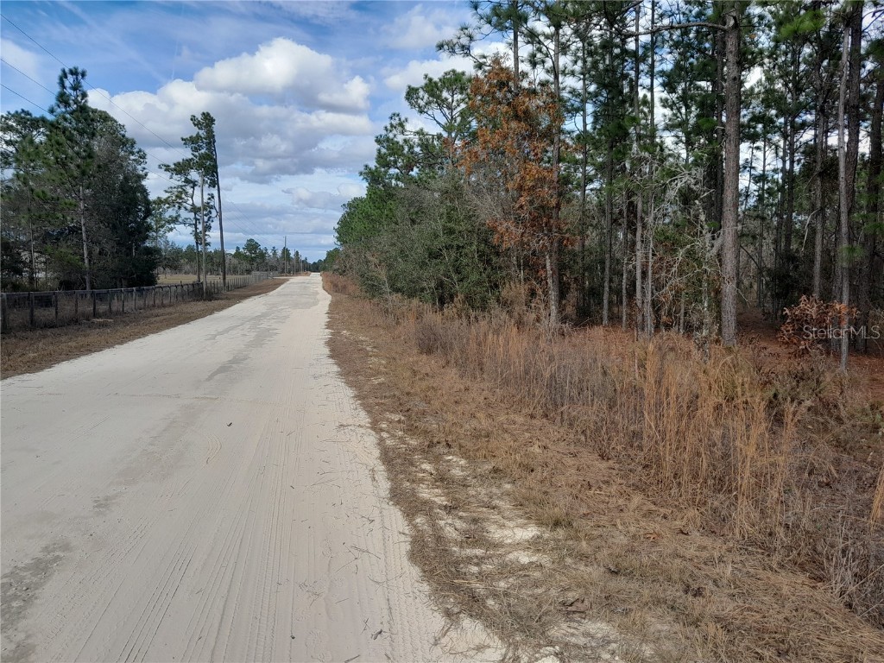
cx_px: 442
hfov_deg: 65.3
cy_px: 332
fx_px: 690
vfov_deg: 51.4
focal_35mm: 27
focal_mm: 4
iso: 40
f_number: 1.8
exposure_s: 1/411
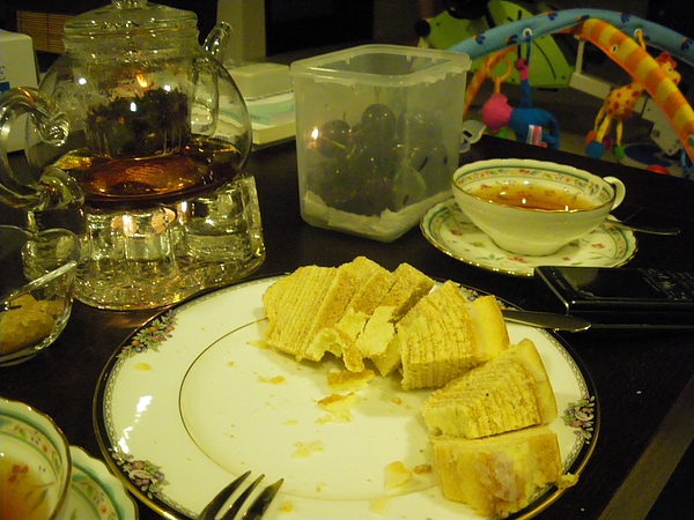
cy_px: 260
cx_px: 347
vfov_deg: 39.7
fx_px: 722
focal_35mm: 36
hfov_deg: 51.4
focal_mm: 6.3
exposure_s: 1/25
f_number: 3.5
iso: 800
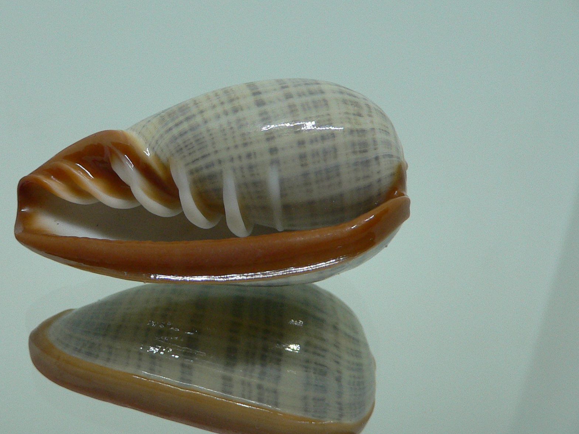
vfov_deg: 32.2
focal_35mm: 45
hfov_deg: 41.7
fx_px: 753
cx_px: 213
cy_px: 214
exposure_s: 1/60
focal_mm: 4.6
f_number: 2.8
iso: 150
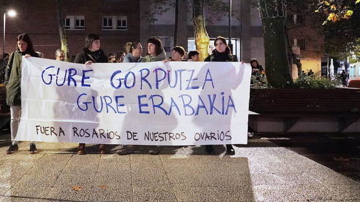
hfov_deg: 58.8
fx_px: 315
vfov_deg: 35.3
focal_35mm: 33
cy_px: 68
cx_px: 135
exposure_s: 1/100
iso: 8000
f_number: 4
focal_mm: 24
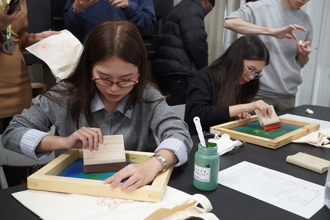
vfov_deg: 36.9
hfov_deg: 53.1
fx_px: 330
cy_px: 110
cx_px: 165
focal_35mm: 36
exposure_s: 1/160
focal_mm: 24
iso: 6400
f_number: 4
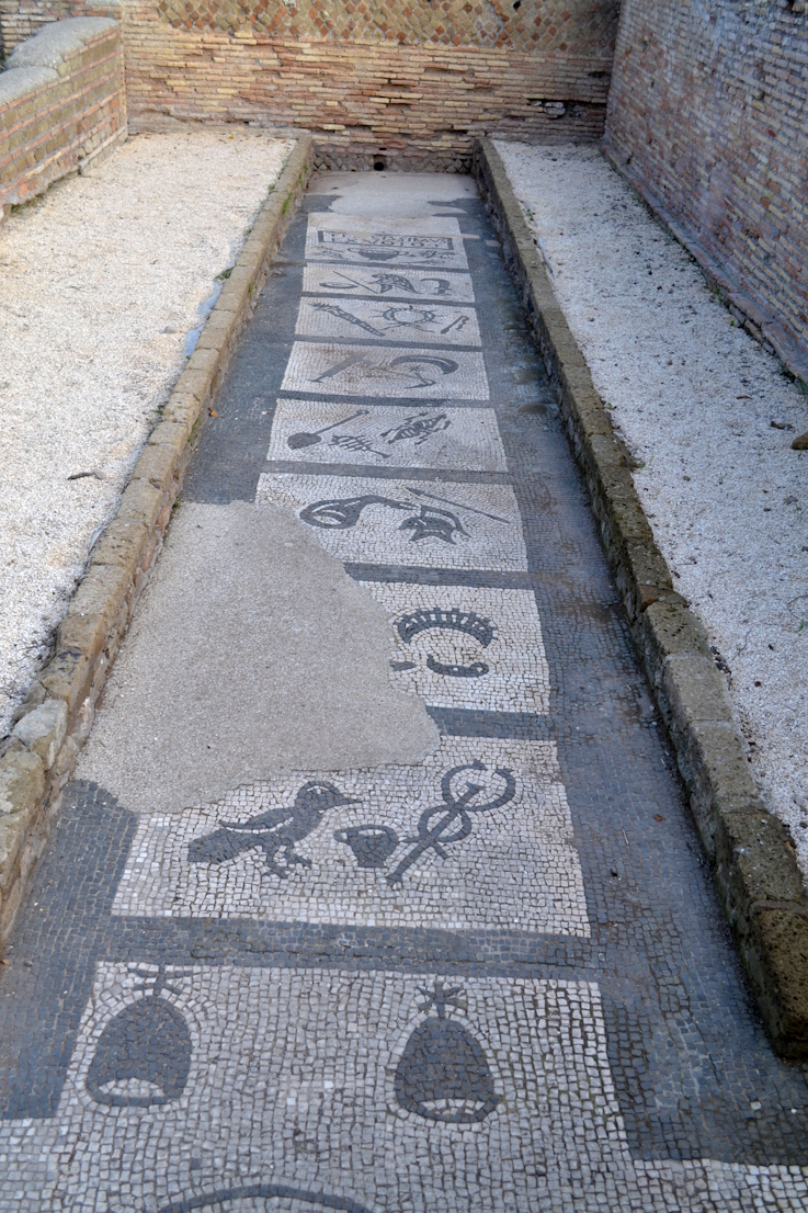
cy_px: 606
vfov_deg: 57.2
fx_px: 1111
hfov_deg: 40.0
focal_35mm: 33
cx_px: 404
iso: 110
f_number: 5.6
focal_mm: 22
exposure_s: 1/125
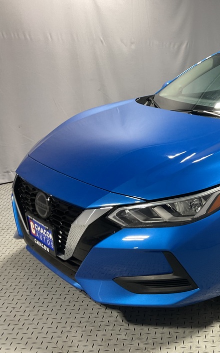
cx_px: 232
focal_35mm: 42
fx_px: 403
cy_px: 178
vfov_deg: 47.2
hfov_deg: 28.2
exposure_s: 1/50
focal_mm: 3
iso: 40
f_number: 1.8
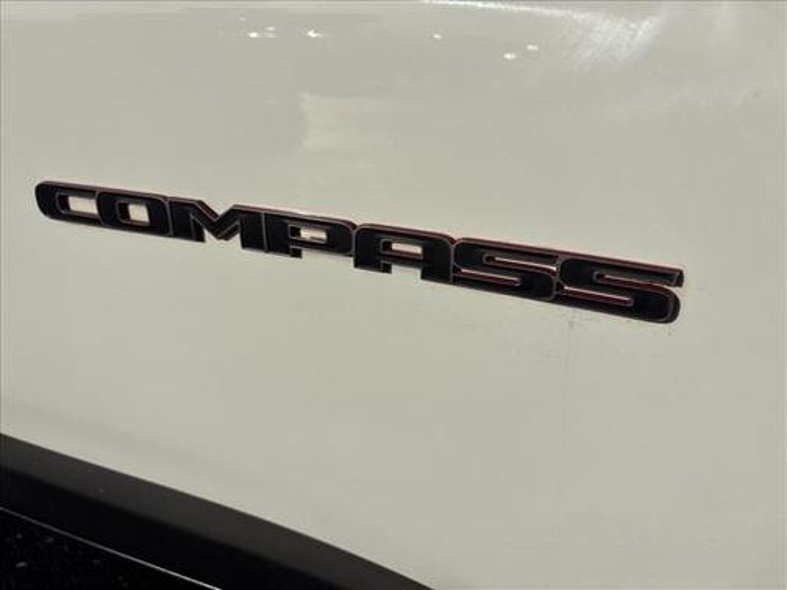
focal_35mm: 26
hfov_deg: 67.3
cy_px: 295
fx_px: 591
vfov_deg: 53.1
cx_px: 394
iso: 50
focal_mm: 5.96
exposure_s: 1/14493
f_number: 1.6
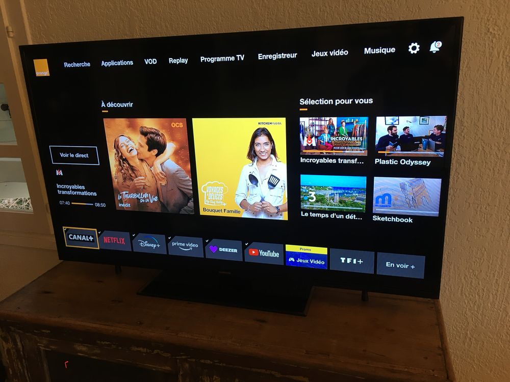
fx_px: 427
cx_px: 255
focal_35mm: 29
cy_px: 191
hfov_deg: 61.7
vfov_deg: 48.2
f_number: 2.2
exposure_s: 1/33
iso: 100
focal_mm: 4.15
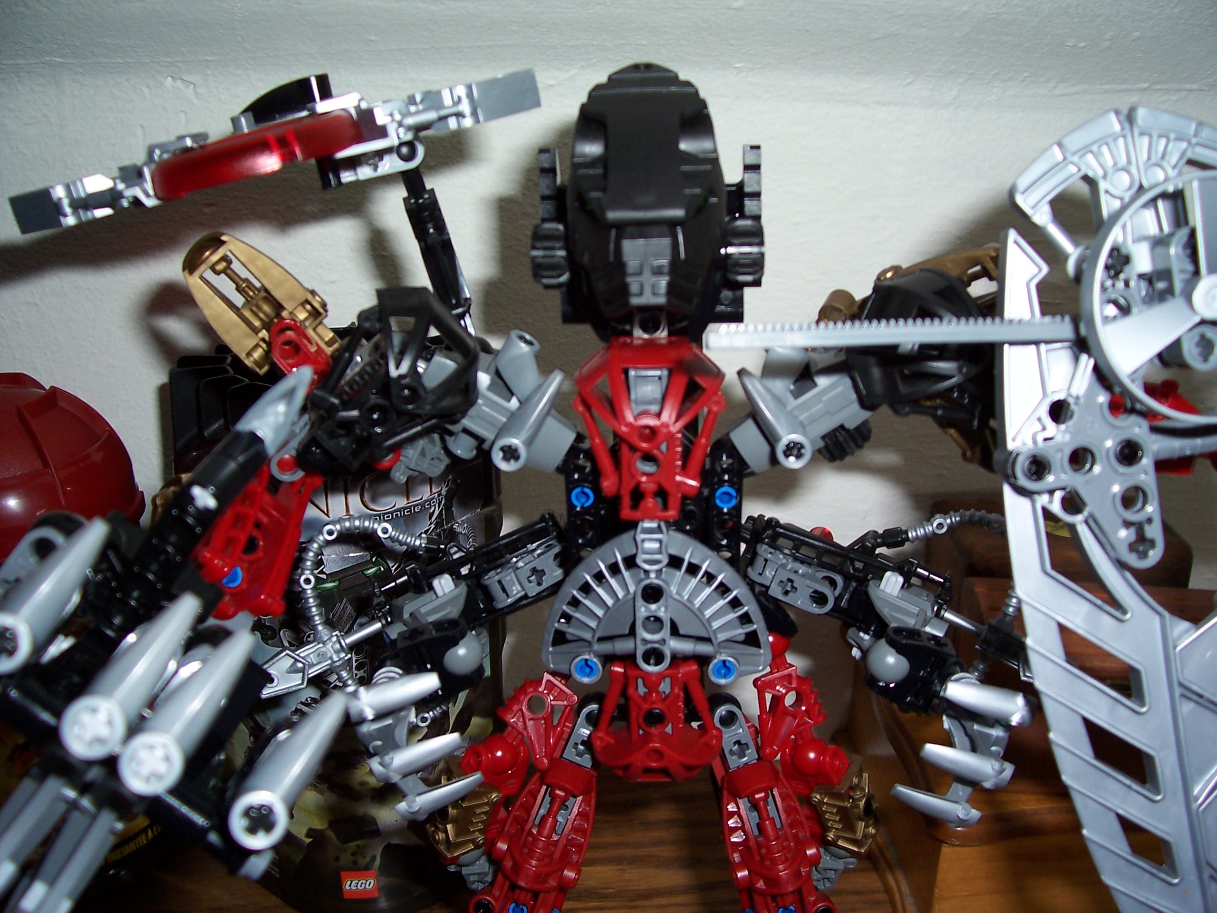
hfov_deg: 54.0
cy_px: 456
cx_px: 608
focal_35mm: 34
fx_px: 1195
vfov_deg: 41.8
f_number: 2.7
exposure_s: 1/60
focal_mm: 5.6
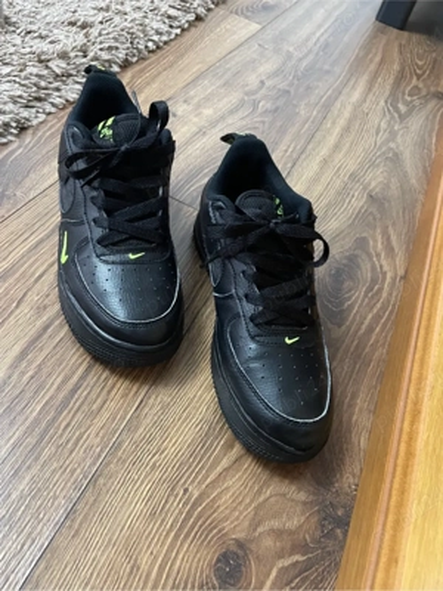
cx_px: 222
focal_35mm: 26
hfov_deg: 53.1
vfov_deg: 67.3
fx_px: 444
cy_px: 296
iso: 640
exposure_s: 1/25
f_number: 1.6
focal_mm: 4.2
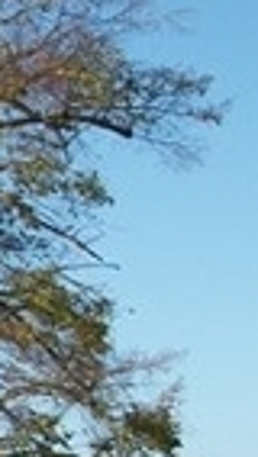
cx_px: -593
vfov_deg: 14.6
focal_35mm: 147
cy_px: 344
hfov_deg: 7.1
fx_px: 1786
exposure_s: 1/1000
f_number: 2.9
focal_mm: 5.7
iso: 80
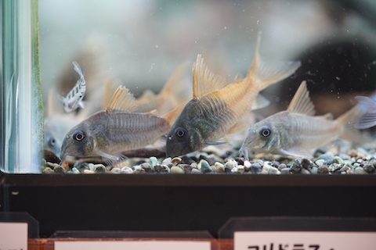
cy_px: 125
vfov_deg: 15.2
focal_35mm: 90
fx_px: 940
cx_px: 188
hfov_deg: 22.6
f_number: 2.8
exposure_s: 1/80
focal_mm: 90
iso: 2000
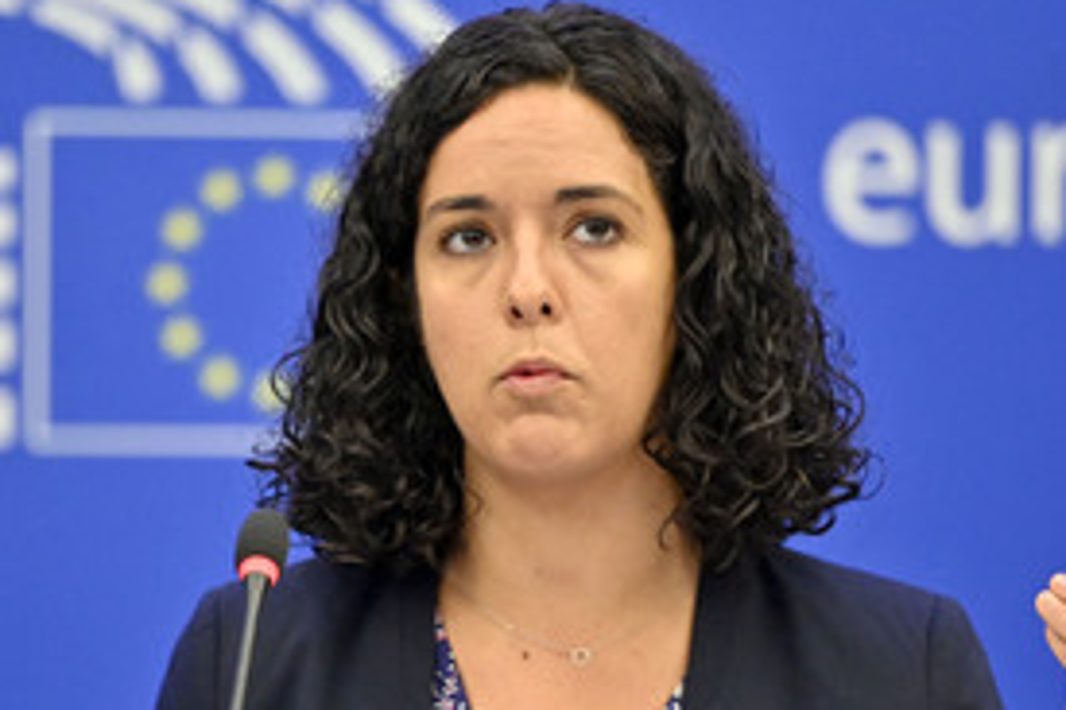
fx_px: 8966
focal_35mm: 303
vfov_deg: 4.5
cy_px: 524
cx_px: 560
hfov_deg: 6.8
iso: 5000
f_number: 2.8
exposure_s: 1/800
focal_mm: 185
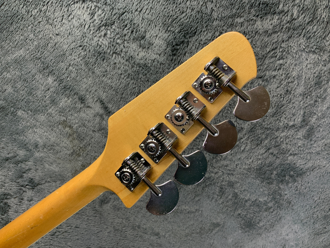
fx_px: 276
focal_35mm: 29
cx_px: 165
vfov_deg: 48.2
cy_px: 124
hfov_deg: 61.7
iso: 64
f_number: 1.8
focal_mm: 3
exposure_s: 1/100
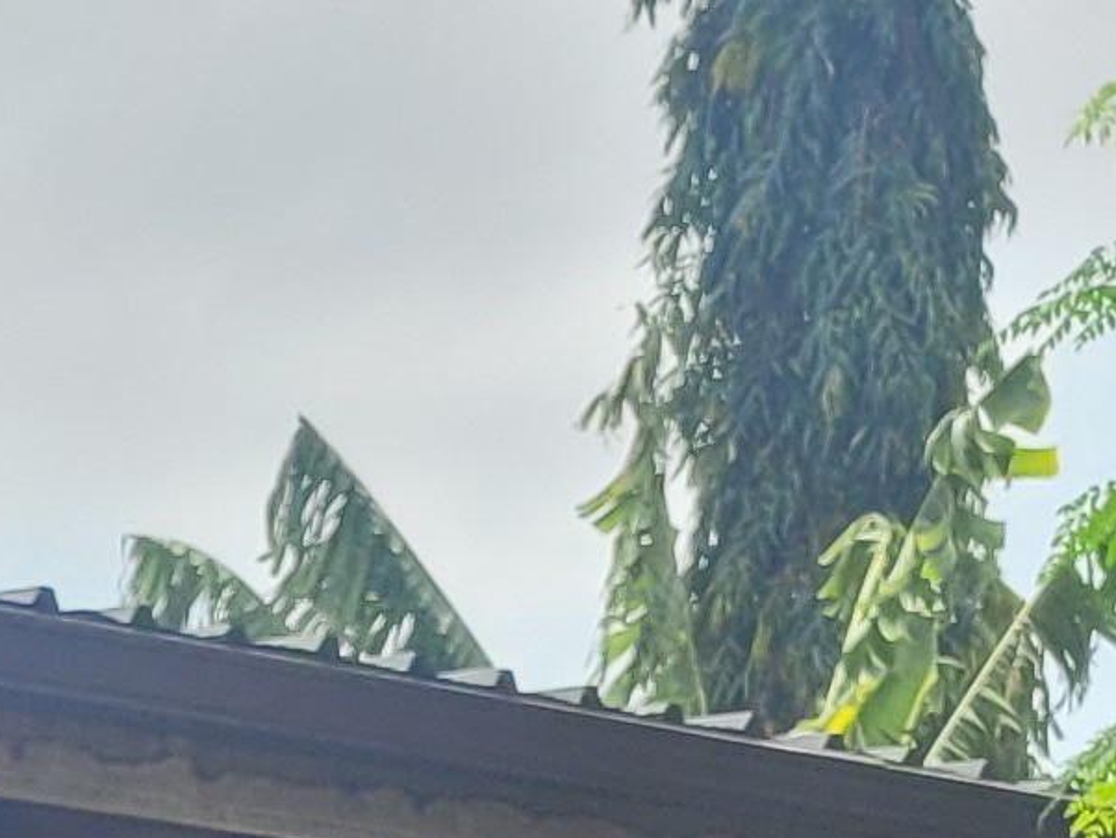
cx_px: -1657
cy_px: 2388
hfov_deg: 9.8
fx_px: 5612
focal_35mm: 174
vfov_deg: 7.6
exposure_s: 1/1395
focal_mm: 5.4
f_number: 1.8
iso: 40
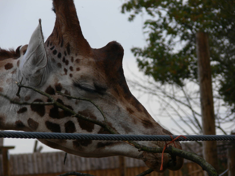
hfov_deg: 7.1
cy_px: 88
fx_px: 1894
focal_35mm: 279
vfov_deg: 5.3
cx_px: 118
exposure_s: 1/160
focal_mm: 59
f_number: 5.6
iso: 80
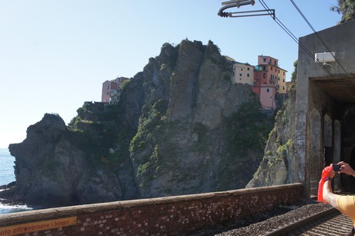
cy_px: 118
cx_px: 178
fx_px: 370
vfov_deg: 35.4
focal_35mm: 38
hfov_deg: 51.3
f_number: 8
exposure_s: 1/250
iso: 200
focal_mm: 25
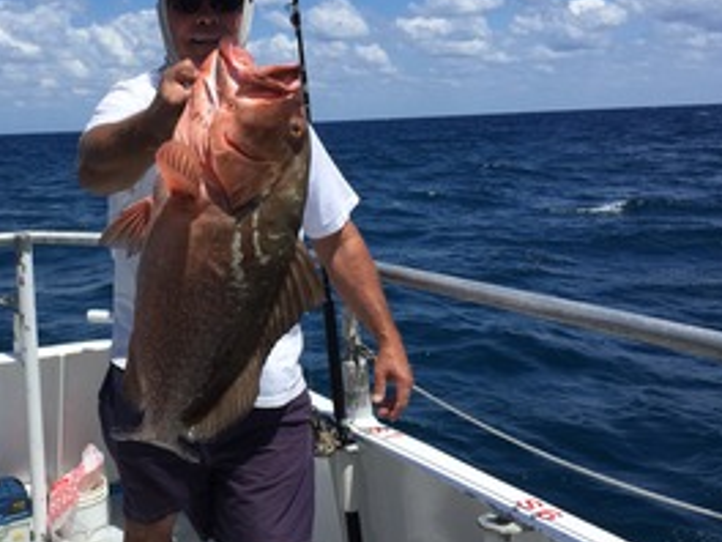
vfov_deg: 32.9
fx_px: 918
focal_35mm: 44
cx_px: 189
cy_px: 285
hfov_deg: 41.8
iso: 32
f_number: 2.2
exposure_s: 1/3300
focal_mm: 4.15
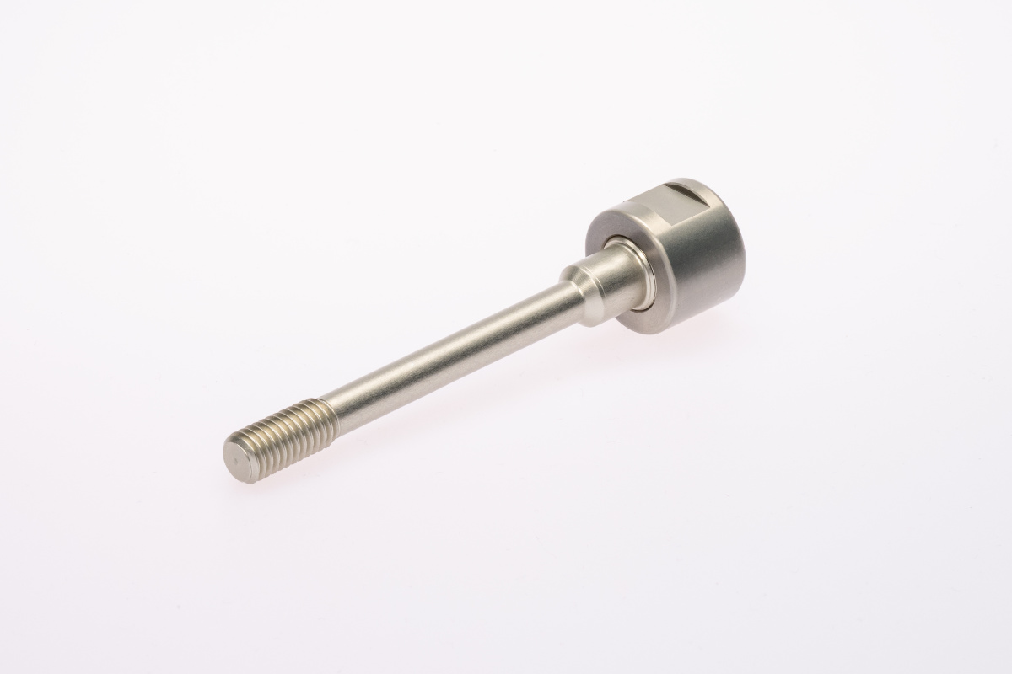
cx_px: 506
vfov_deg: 11.4
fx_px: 3373
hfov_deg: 17.1
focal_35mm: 120
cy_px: 337
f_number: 22
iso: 200
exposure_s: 1/125
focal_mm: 120
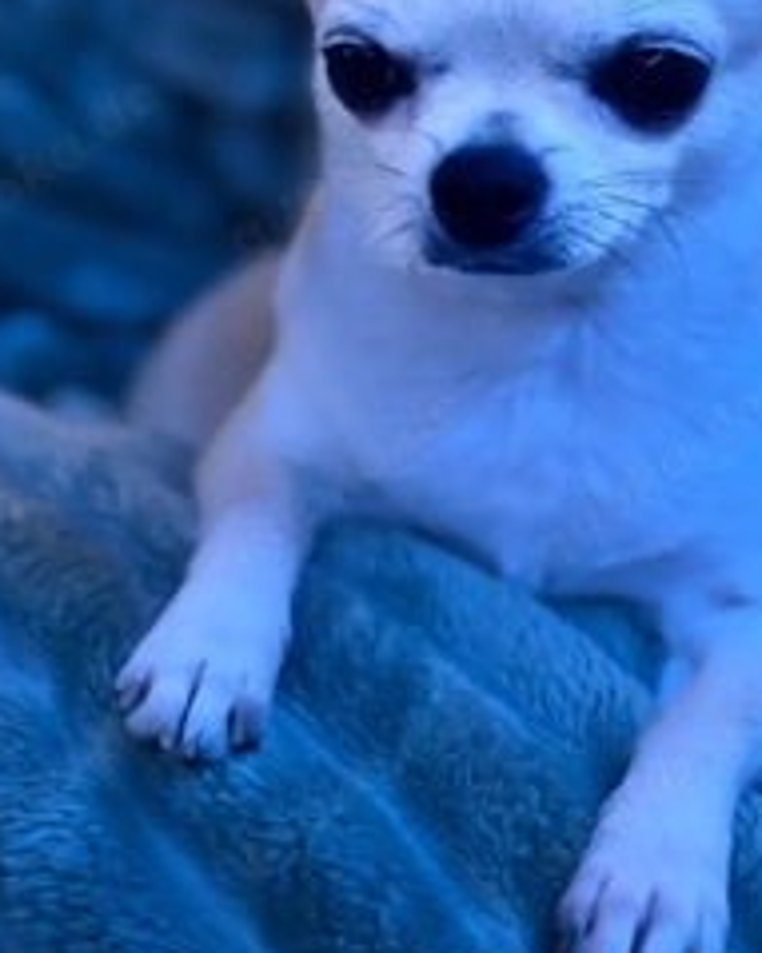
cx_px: 431
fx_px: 2398
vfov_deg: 22.2
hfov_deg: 18.1
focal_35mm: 85
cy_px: 211
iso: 400
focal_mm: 5.96
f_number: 1.6
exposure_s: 1/25
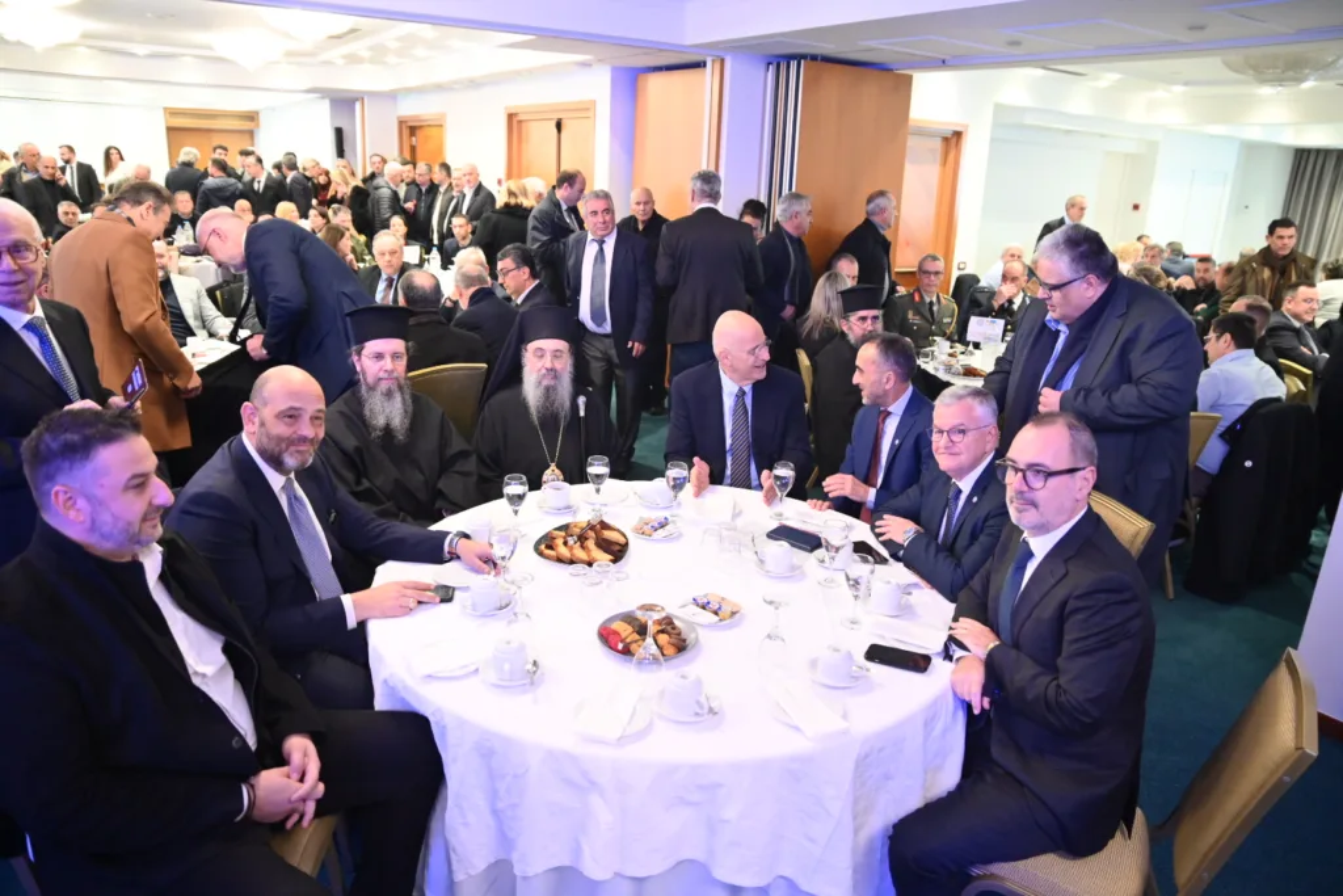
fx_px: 895
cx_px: 672
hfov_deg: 73.7
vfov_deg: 53.1
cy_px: 448
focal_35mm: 24
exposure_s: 1/125
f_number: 2.8
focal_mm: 24
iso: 4000
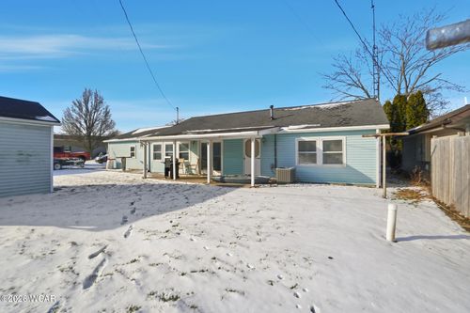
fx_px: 196
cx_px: 235
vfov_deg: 77.3
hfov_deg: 100.4
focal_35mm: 15
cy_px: 156
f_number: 5.6
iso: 125
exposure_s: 1/4000
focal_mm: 10
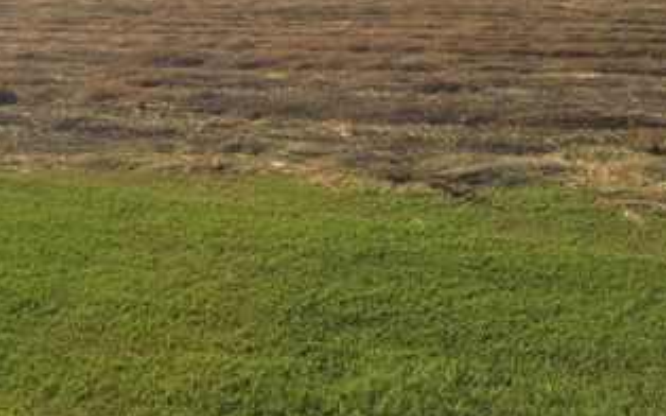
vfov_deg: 25.5
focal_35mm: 49
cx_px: 445
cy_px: 41
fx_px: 889
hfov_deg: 40.5
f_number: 2.2
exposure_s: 1/4405
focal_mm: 4.15
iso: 32
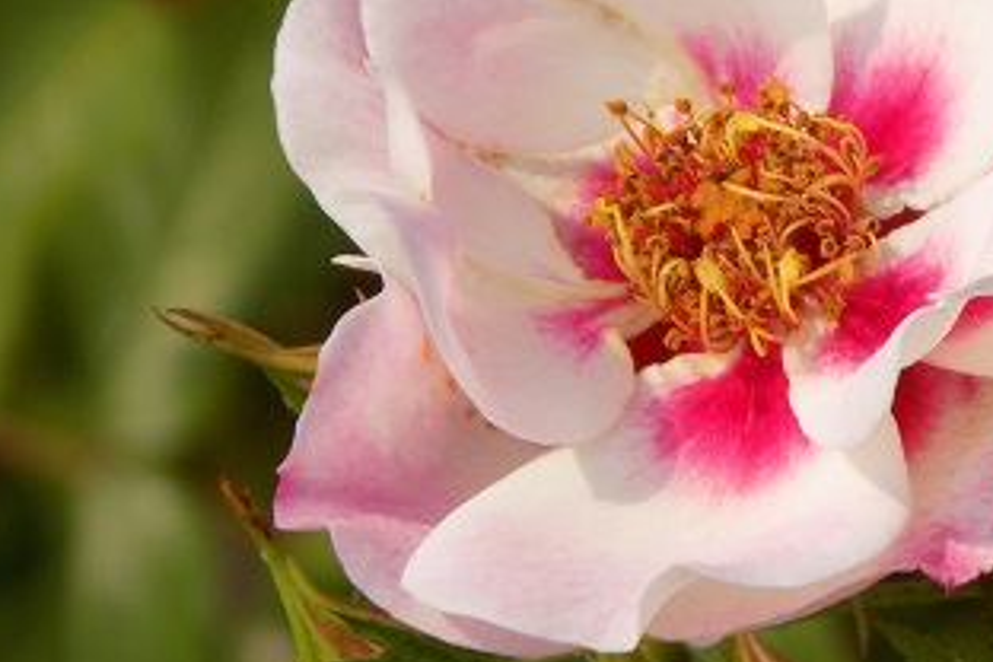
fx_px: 15776
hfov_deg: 3.6
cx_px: 726
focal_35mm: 572
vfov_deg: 2.4
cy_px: 188
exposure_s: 1/400
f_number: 5.9
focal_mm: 63.7
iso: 80
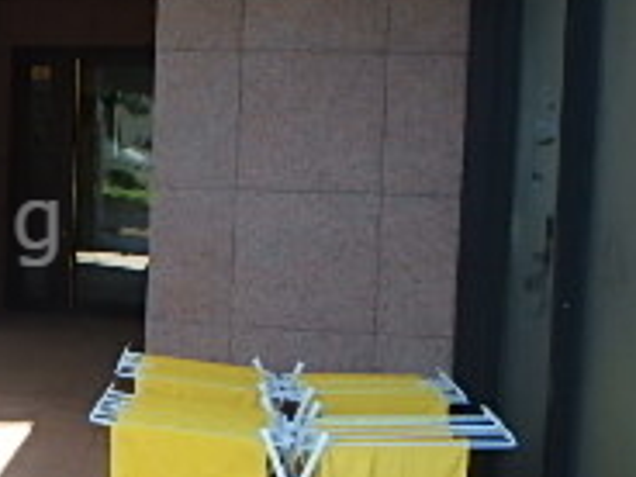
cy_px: 225
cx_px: -159
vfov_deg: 20.2
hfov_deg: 23.9
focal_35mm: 73
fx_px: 1341
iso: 125
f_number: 3.5
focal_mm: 3.7
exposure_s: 1/160
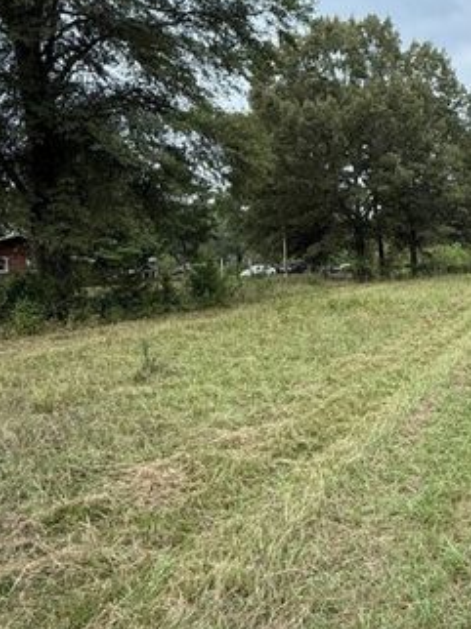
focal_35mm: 29
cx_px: 389
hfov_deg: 45.3
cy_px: 282
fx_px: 527
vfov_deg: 61.6
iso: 50
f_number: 2.2
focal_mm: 2.22
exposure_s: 1/400
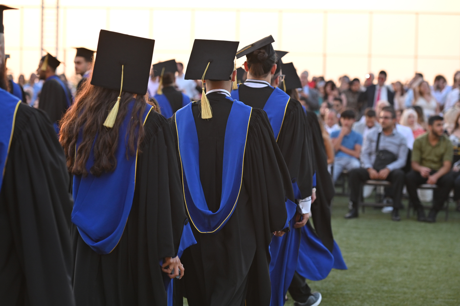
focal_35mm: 105
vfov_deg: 13.0
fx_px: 1341
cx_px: 230
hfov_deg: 19.5
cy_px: 153
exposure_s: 1/400
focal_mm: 105
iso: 1000
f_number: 4
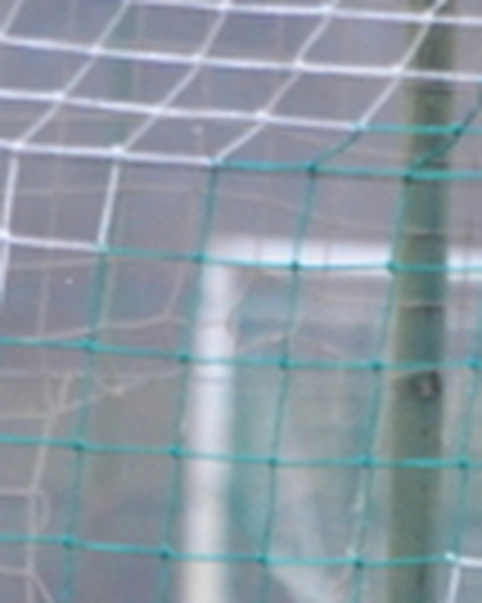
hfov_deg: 0.7
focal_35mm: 2102
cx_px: 1072
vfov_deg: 0.9
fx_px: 37525
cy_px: 950
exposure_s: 1/640
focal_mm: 250
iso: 1600
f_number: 6.3
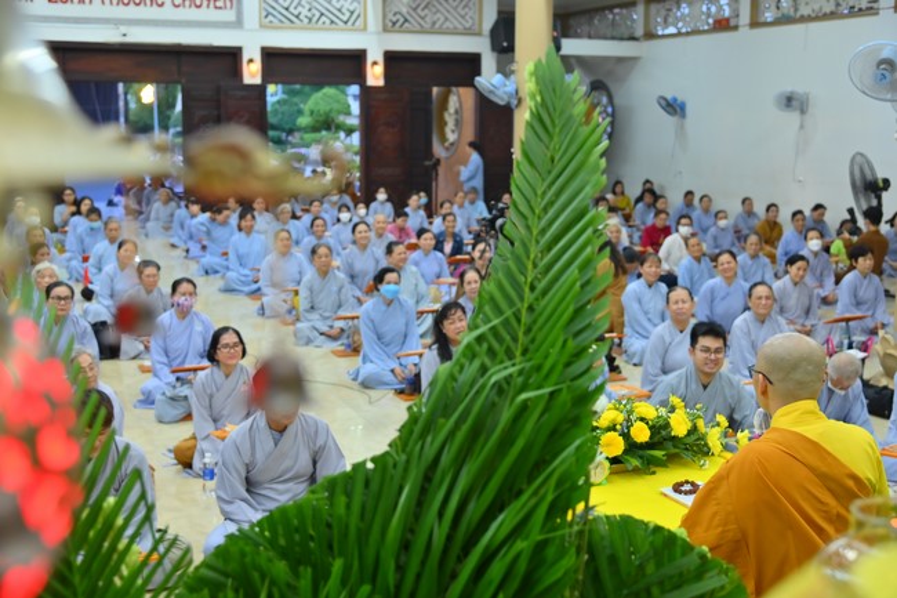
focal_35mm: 44
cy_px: 299
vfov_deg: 30.5
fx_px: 1096
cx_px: 448
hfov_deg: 44.5
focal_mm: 44
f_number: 4.5
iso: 1000
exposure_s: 1/60
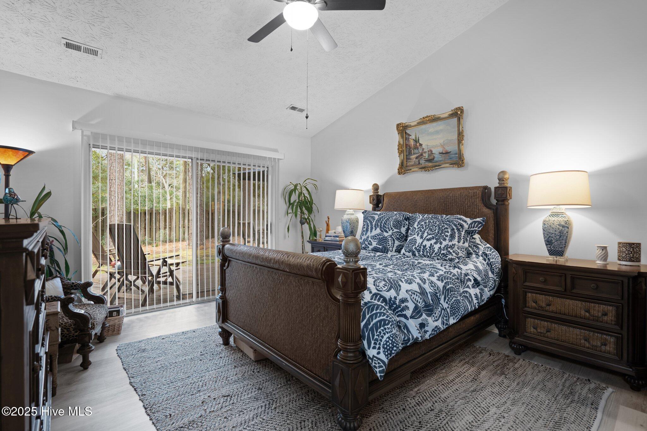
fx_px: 288
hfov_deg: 96.7
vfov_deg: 73.7
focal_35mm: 16
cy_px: 216
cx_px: 324
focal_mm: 16
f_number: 4
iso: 400
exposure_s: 1/2
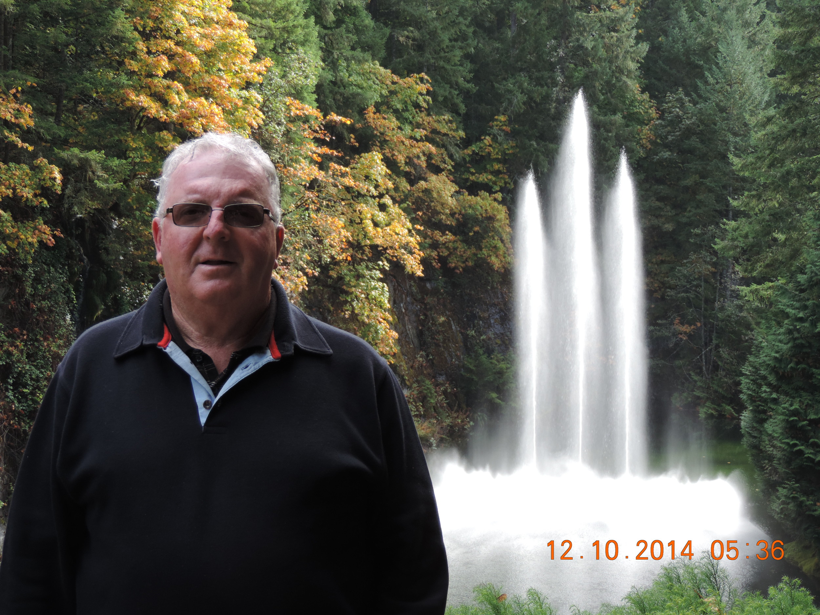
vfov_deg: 21.0
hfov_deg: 27.8
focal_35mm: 70
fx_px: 1658
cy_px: 308
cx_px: 410
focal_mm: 12.4
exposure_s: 1/100
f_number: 3.9
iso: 80
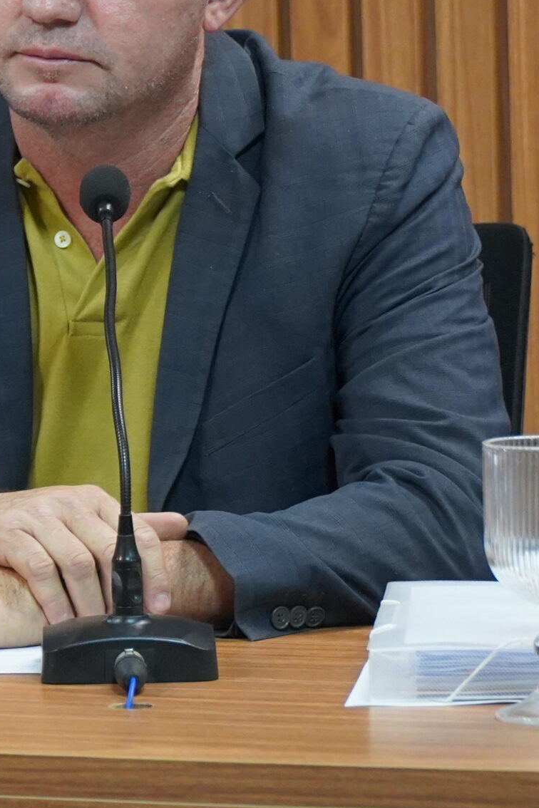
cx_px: 83
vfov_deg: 7.6
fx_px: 6086
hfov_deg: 5.1
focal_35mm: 271
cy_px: 251
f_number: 4
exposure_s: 1/160
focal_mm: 80
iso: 3200
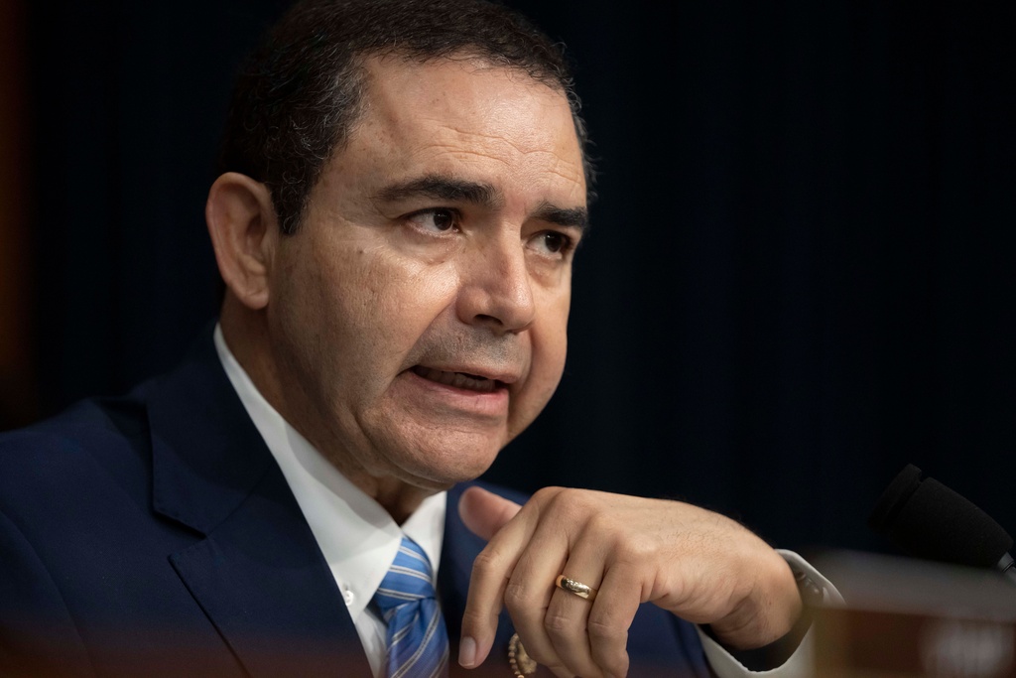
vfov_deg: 6.9
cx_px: 508
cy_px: 339
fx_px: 5645
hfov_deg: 10.3
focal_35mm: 200
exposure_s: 1/500
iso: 5000
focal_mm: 200
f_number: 2.8
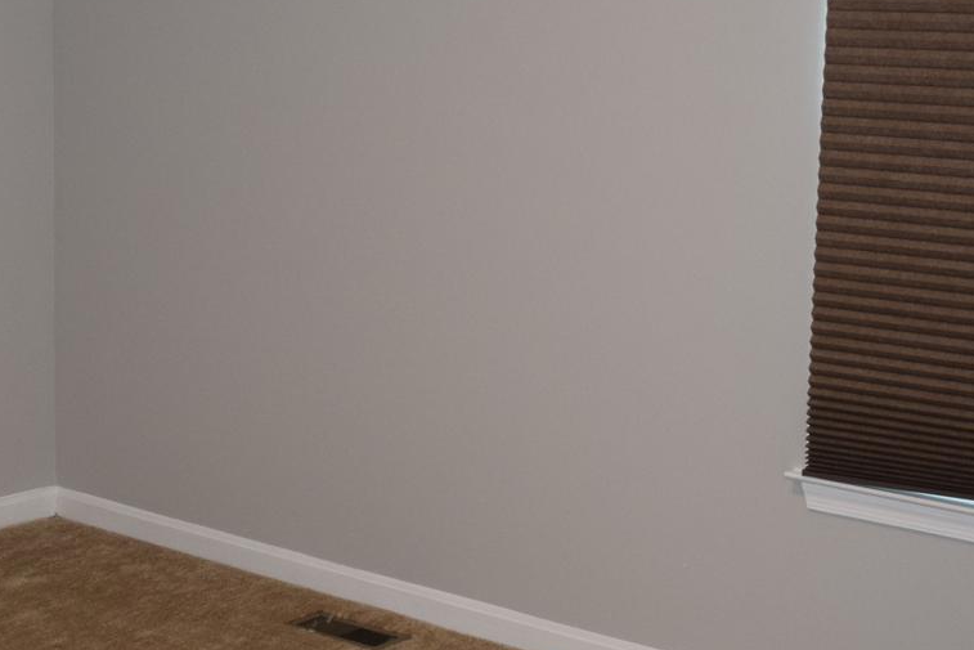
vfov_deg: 18.6
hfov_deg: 27.4
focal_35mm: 73
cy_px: 243
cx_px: 282
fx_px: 1975
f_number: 4
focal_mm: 18
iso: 800
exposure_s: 1/80
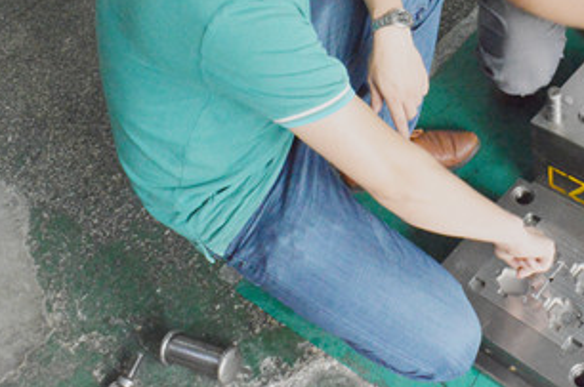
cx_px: 450
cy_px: 80
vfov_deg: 26.9
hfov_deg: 39.1
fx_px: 794
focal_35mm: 49
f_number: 20
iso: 6400
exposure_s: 1/25
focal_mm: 20
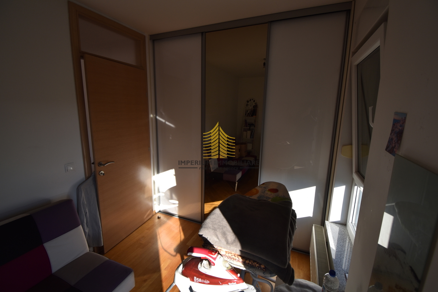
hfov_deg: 100.4
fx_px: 182
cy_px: 146
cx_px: 219
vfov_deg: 77.3
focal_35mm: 15
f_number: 4.5
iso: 100
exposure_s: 1/160
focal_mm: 10
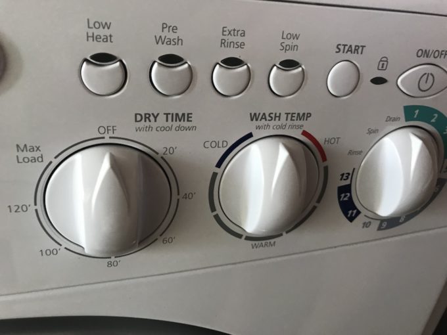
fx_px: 362
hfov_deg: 63.4
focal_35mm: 28
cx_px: 224
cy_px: 168
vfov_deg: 49.7
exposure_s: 1/15
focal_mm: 3.99
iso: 40
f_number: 1.8
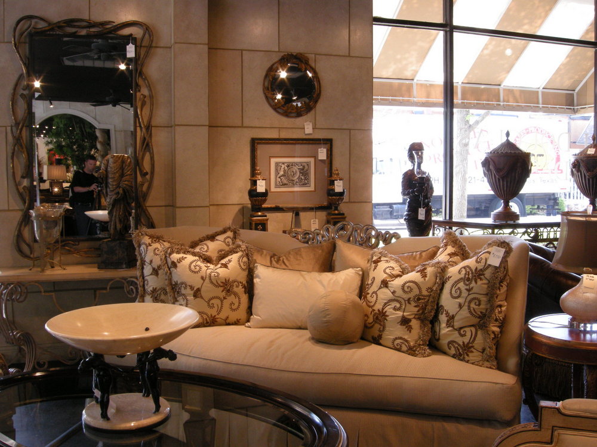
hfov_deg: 52.6
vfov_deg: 40.7
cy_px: 224
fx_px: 604
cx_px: 298
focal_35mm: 35
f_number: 6.1
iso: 200
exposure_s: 1/15
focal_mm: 7.5
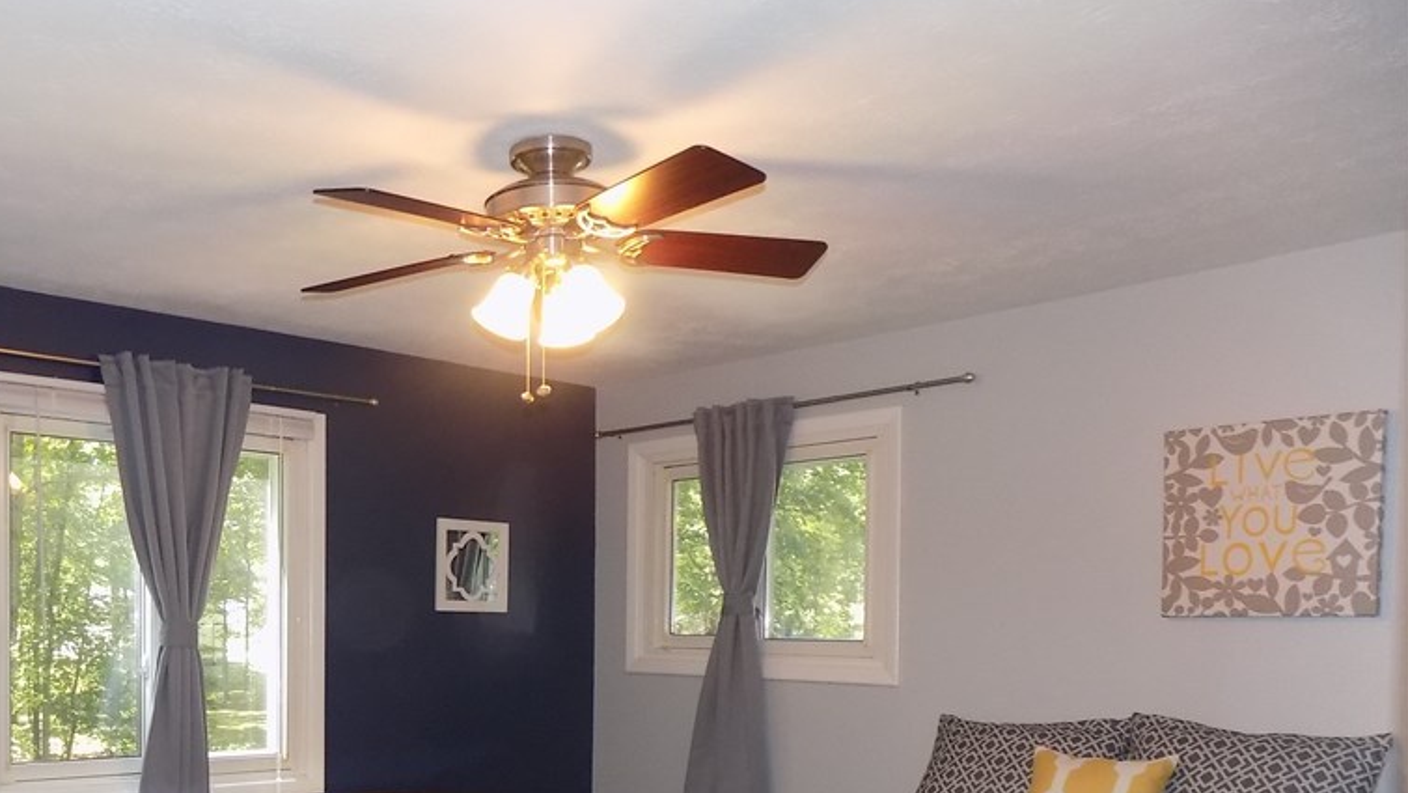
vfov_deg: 33.3
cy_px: 677
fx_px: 1270
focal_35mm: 34
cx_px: 455
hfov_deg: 56.6
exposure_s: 1/30
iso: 200
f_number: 3.1
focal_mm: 4
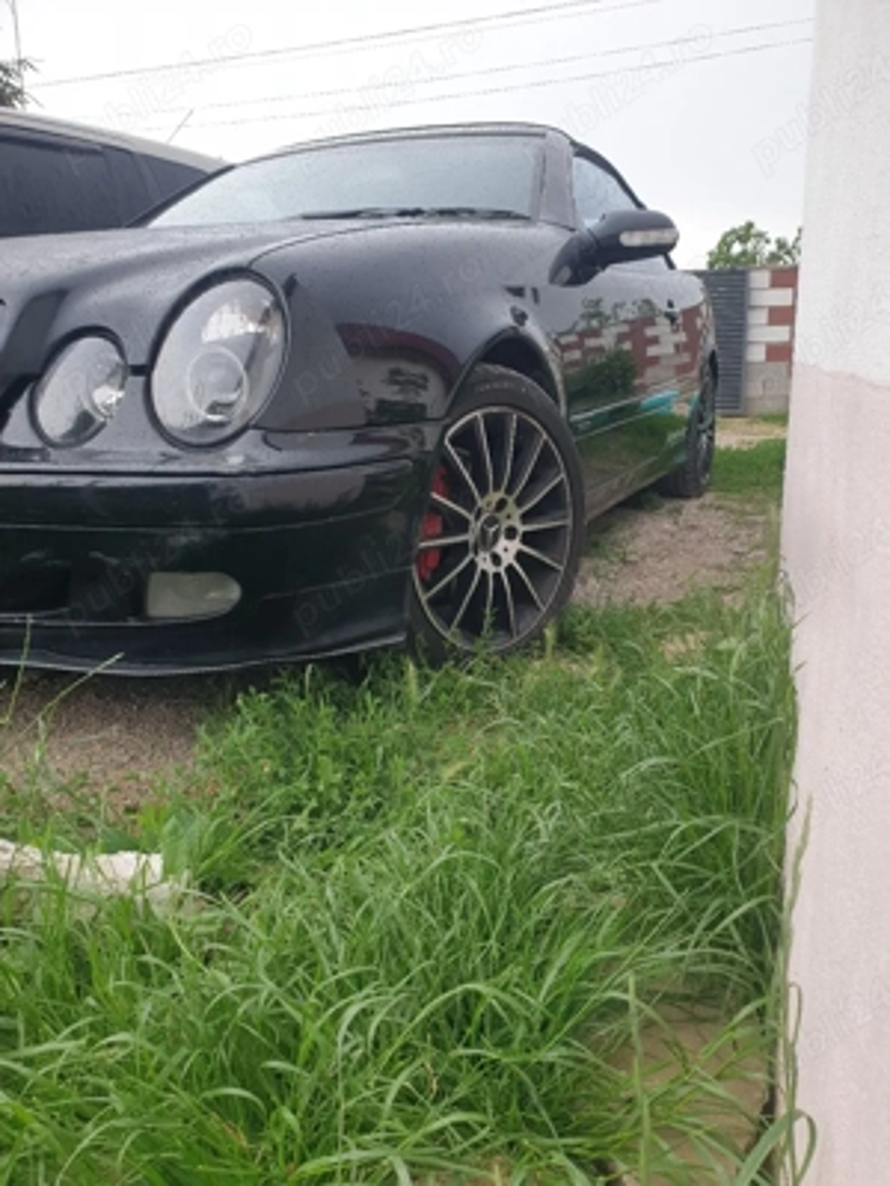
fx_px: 891
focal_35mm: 26
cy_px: 593
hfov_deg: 53.1
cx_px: 445
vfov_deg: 67.3
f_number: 2.4
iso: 80
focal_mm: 4.3
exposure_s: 1/120
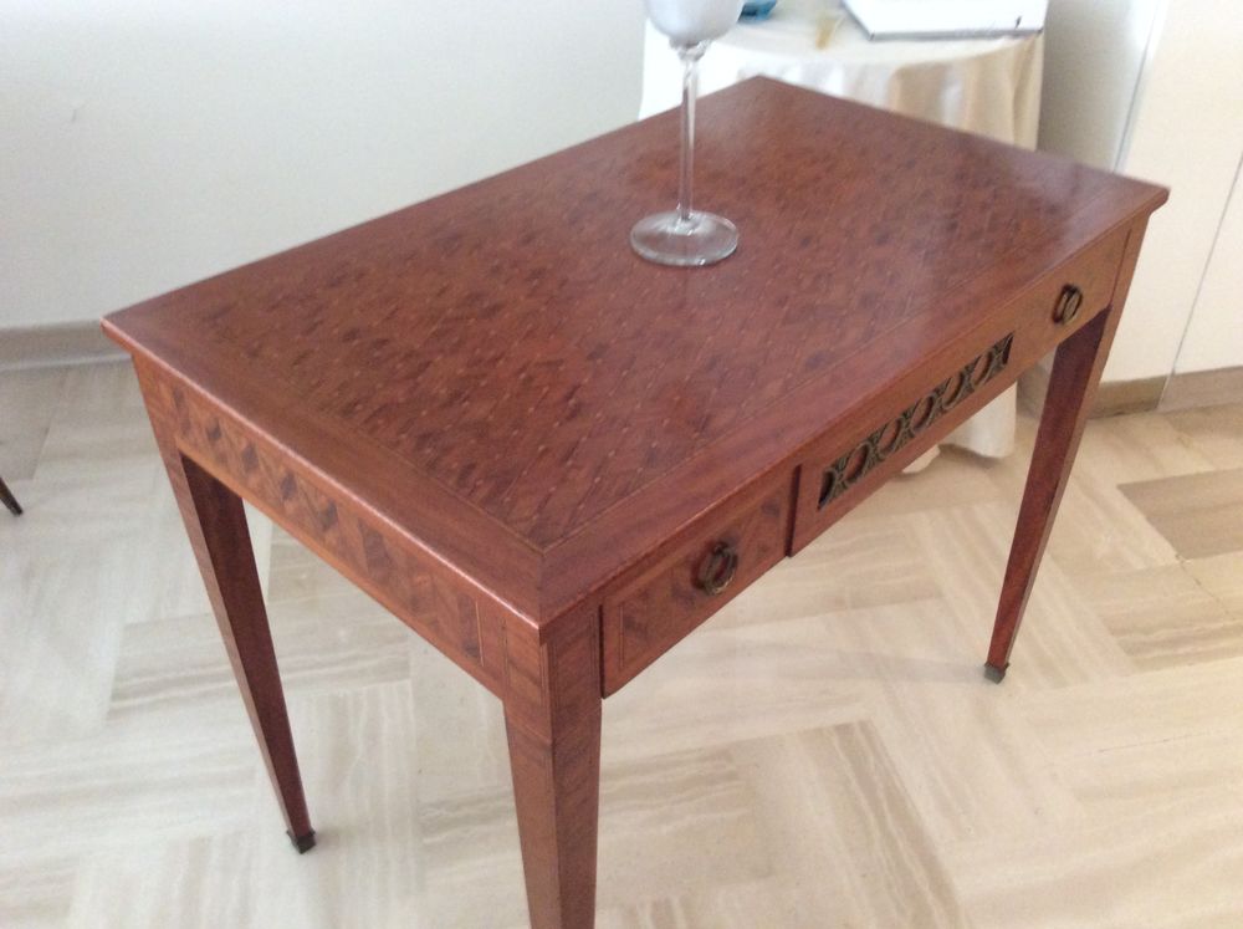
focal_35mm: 32
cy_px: 464
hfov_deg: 56.9
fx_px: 1147
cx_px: 622
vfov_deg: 44.1
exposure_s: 1/25
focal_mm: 3.3
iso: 200
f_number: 2.4
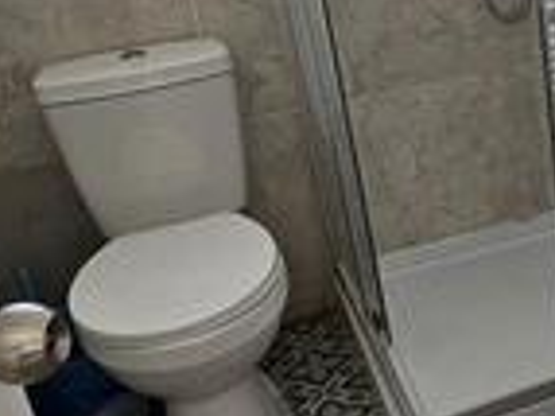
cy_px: 132
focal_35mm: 40
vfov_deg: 35.5
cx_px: 648
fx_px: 641
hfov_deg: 37.1
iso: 100
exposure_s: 1/71
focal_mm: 2.2
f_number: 2.2
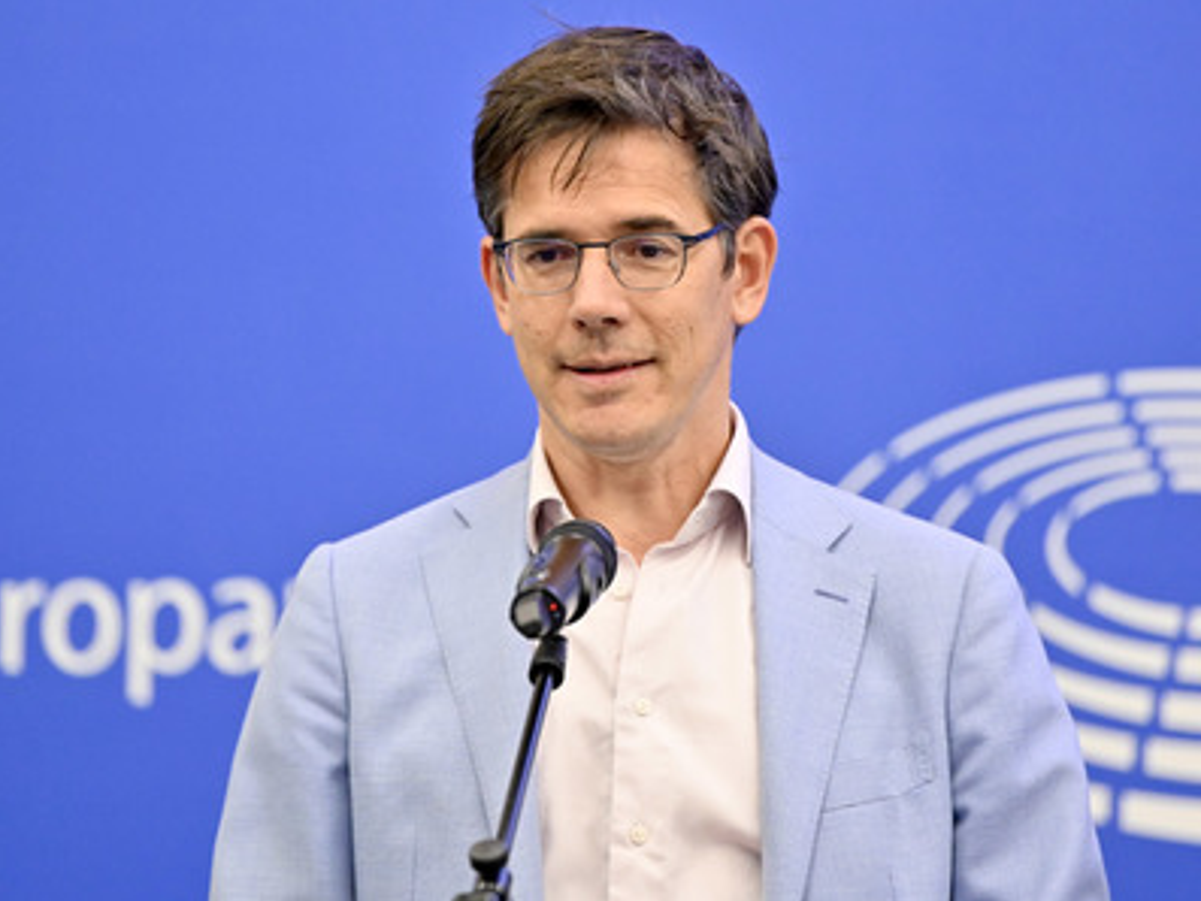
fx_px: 6247
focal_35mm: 180
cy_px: 450
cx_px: 625
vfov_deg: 8.3
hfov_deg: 11.0
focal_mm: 165
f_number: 2.8
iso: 5000
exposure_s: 1/640
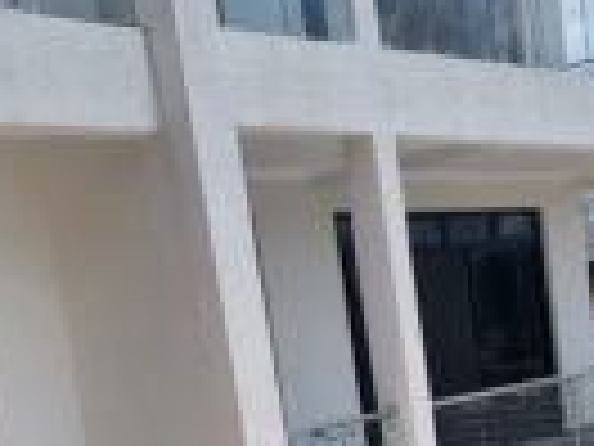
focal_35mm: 79
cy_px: 581
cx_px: 410
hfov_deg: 24.6
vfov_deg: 17.5
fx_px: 1356
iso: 50
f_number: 1.8
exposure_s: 1/5088
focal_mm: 5.4
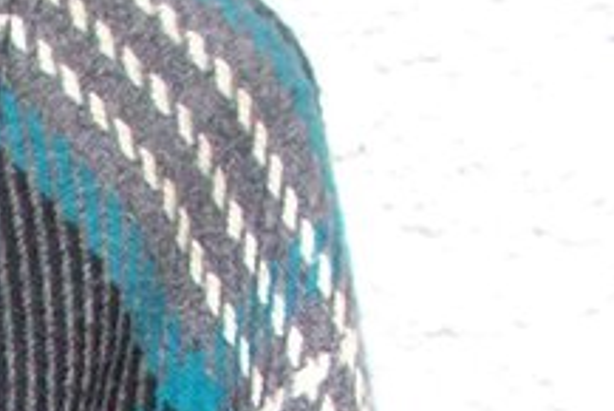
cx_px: -792
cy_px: 1243
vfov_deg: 5.5
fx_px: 4028
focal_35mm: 236
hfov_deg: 8.1
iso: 94
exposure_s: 1/128
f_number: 2.8
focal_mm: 6.2
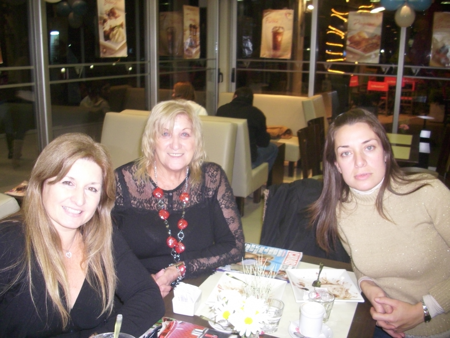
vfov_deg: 45.4
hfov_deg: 58.4
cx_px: 225
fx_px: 403
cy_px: 169
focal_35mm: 31
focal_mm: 6.2
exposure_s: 1/30
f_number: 2.8
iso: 200
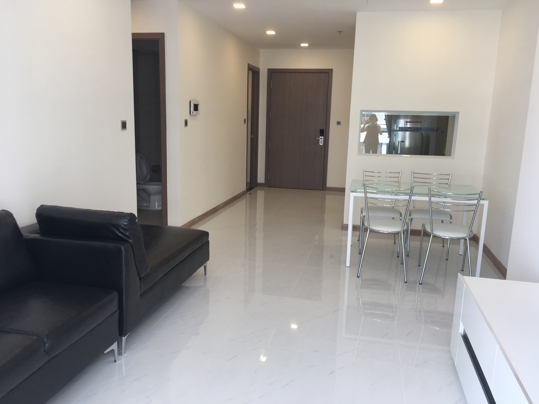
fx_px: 452
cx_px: 270
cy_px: 202
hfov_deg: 61.7
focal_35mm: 29
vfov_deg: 48.2
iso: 40
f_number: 2.2
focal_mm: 4.15
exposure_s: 1/100
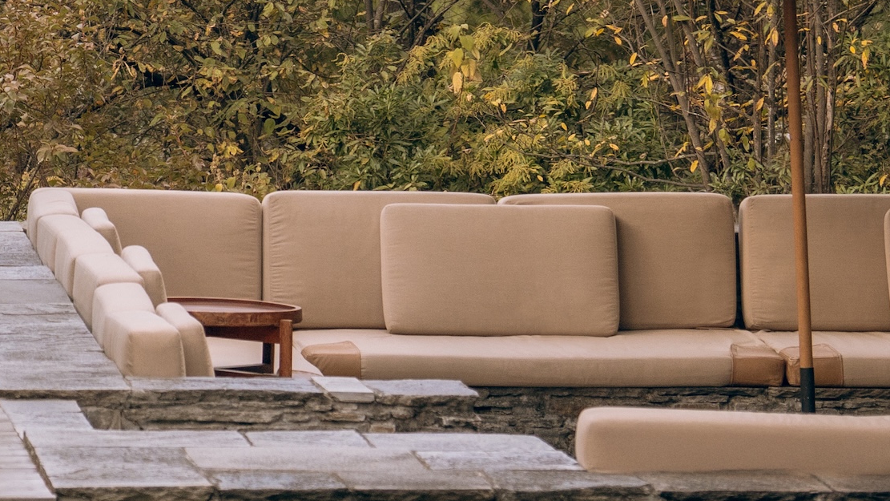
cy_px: -469
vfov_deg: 4.5
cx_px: -429
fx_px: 6230
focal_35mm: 264
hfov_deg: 8.0
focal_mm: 70
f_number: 4
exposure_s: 1/1250
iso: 500
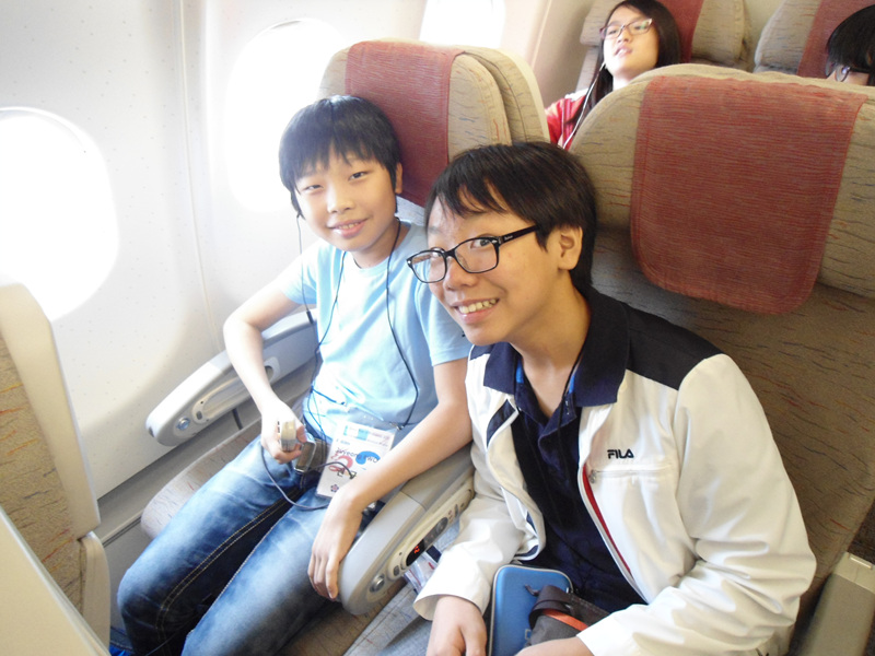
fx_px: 657
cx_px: 438
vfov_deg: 53.1
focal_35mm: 26
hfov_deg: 67.3
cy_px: 328
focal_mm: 4.7
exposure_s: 1/30
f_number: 2.8
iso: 400
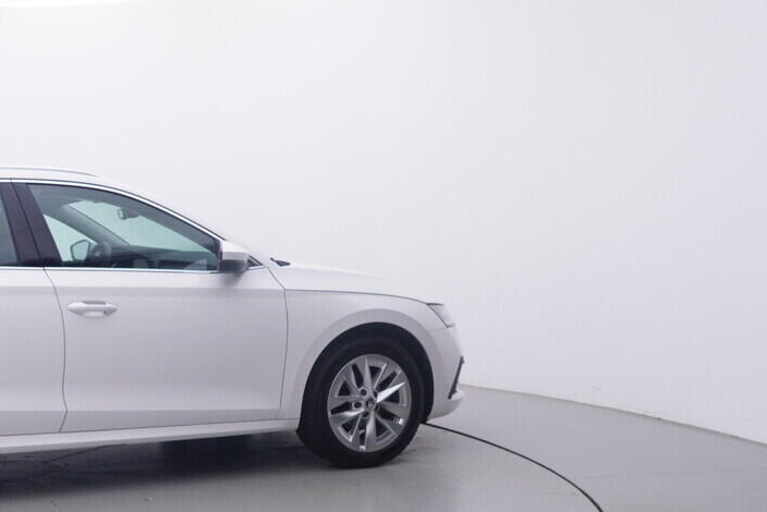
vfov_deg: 29.1
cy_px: 340
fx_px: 981
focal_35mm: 46
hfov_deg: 38.4
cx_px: 16
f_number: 5
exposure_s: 1/80
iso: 200
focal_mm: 15
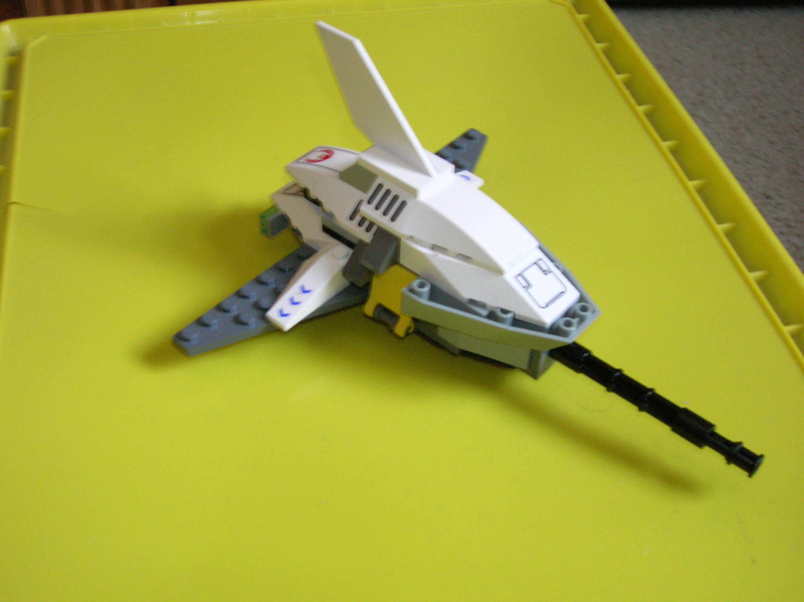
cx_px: 402
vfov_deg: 34.3
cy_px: 301
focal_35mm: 42
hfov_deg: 44.8
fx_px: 975
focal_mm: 7
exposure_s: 1/11.1
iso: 200
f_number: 3.1
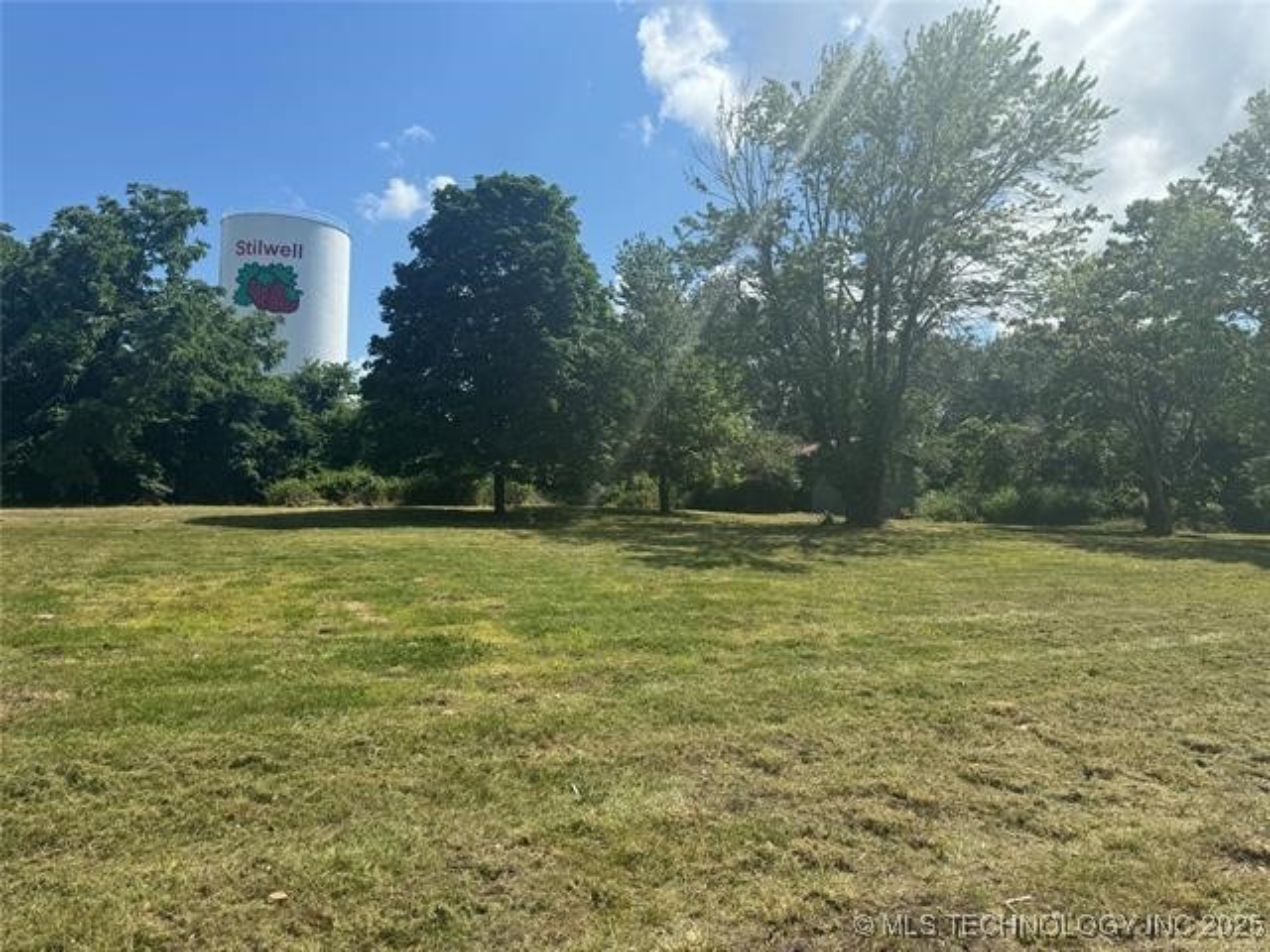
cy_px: 476
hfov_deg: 71.6
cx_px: 635
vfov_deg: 56.8
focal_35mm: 24
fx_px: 881
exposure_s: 1/4950
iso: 80
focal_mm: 6.76
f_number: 1.78
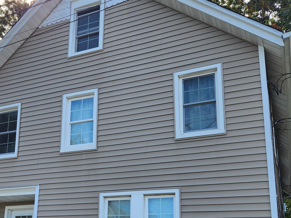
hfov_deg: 40.5
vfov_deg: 30.8
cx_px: 87
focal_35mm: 46
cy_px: 173
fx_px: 387
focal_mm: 5.4
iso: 20
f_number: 1.8
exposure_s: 1/713
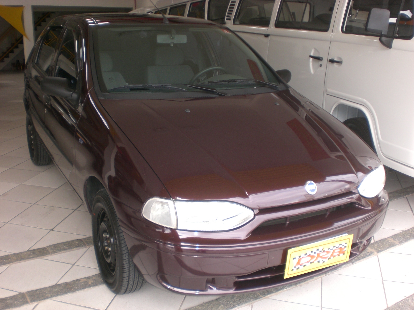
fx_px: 454
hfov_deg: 49.0
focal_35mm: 38
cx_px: 207
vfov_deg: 37.7
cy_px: 155
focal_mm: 6.3
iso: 100
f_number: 3.1
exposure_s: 1/160
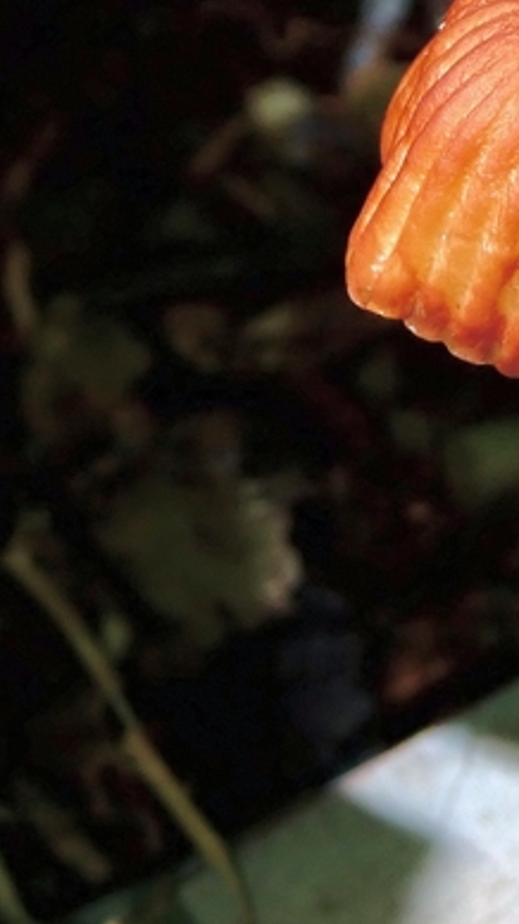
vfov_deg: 8.9
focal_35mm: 243
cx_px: 717
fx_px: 5950
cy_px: 207
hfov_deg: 5.0
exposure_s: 1/200
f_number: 6.3
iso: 200
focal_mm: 18
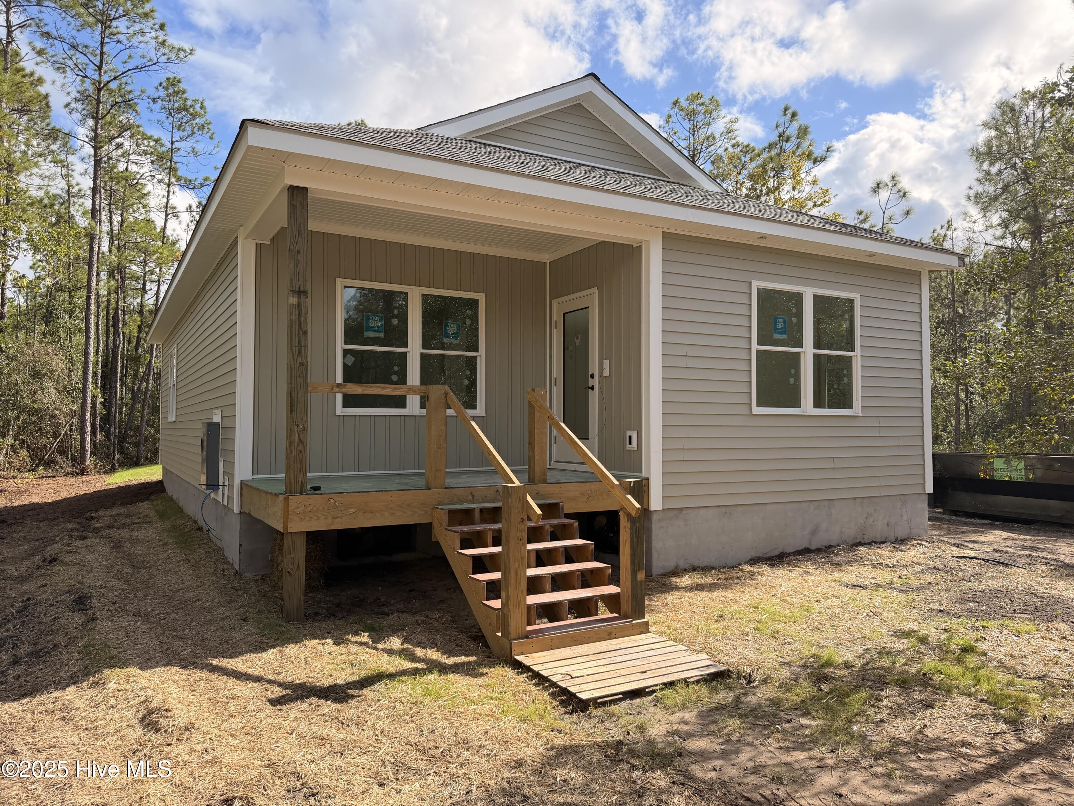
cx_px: 537
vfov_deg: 56.8
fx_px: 745
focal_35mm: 24
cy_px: 403
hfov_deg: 71.6
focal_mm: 6.76
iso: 100
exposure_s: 1/3279
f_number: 1.78
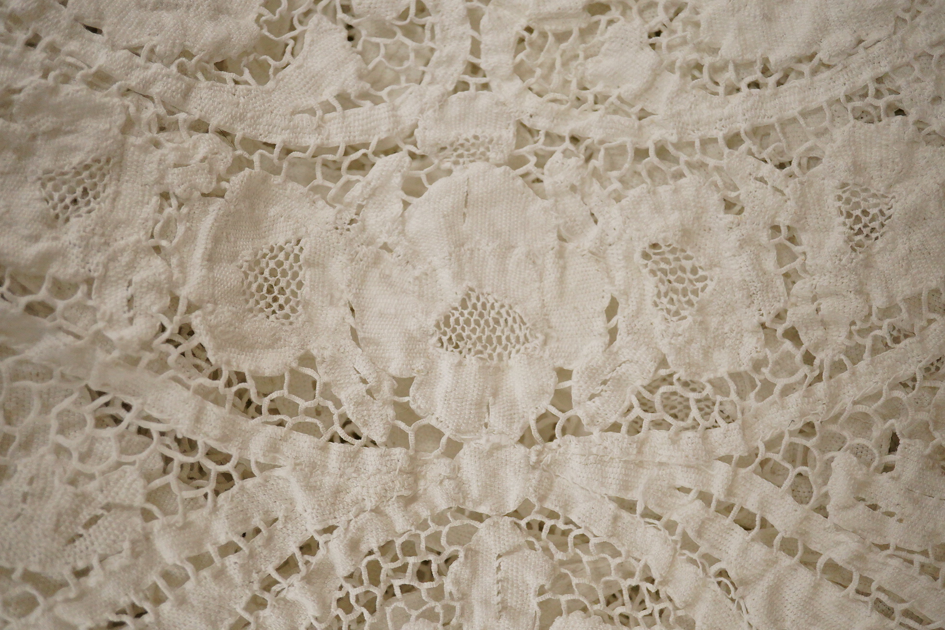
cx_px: 472
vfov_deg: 29.9
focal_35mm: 45
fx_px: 1181
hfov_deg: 43.6
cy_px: 315
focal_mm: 30
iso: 2500
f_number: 3.5
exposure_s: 1/500
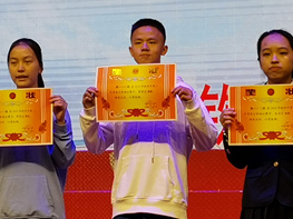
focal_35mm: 160
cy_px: 91
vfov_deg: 9.3
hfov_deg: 12.3
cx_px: 57
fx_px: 1354
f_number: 1.8
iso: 50
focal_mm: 4.75
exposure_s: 1/132
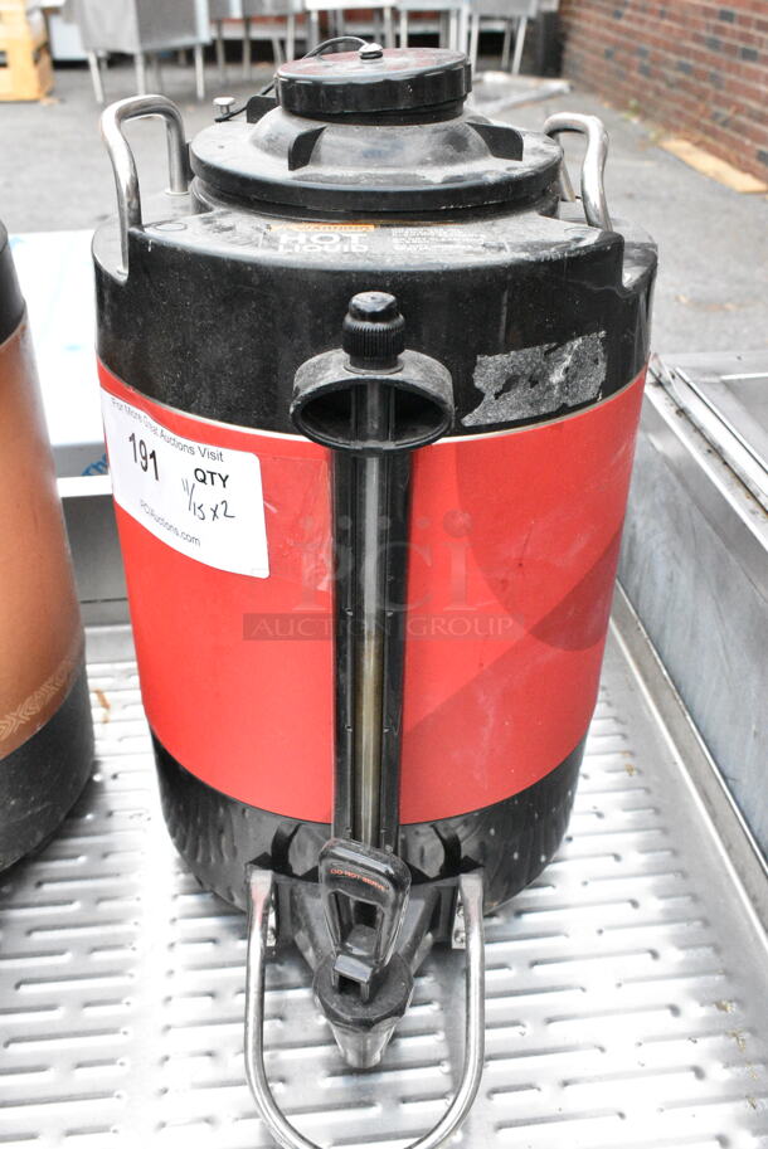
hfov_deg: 38.4
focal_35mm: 34
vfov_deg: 55.1
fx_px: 1102
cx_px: 384
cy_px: 574
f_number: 10
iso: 6400
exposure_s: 1/400
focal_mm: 23
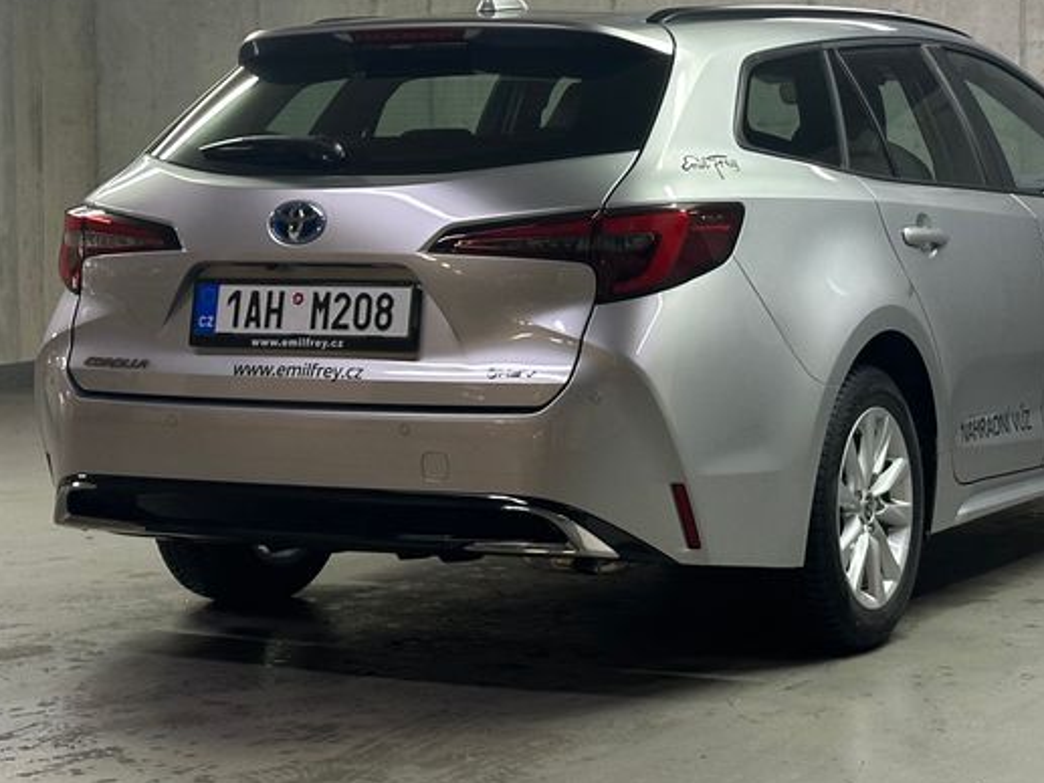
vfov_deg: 15.5
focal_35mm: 95
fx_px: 2866
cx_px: 598
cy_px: 244
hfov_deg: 20.6
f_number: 1.78
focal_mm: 6.86
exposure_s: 1/50
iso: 200
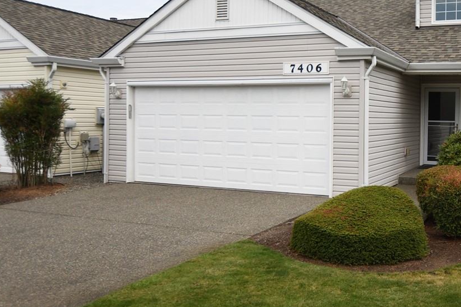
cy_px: 119
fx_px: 474
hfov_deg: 48.2
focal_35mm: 37
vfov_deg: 35.8
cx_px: 386
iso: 200
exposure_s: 1/2000
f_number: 3.5
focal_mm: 12
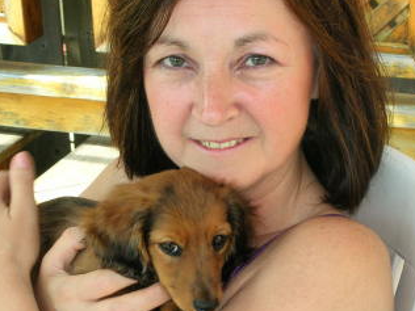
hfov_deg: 18.9
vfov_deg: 14.2
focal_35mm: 104
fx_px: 1247
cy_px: 173
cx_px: 225
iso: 50
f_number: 4.4
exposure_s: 1/60.3
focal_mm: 12.2
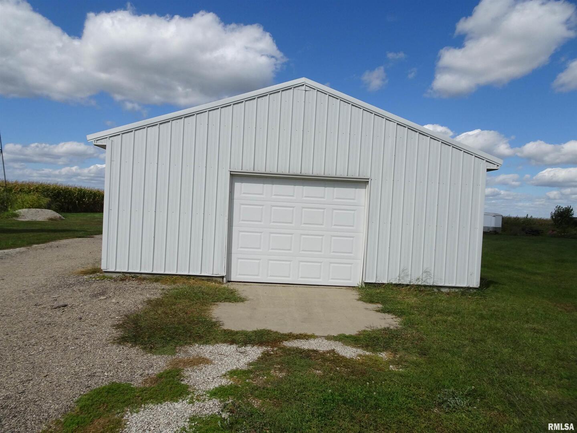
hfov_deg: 71.6
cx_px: 288
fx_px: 400
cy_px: 216
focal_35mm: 24
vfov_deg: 56.8
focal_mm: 4.1
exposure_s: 1/1600
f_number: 3.5
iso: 80
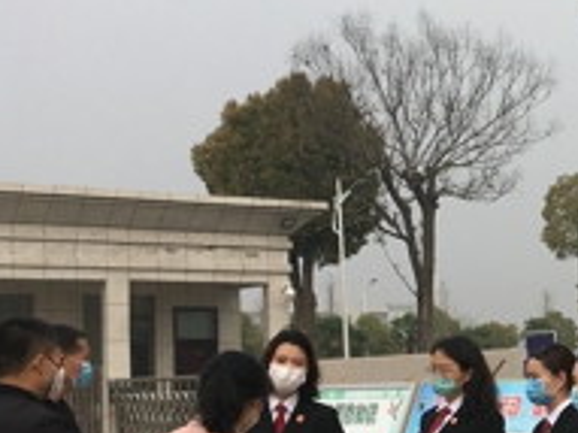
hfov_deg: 19.2
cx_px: 829
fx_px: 1519
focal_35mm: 91
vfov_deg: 16.1
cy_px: 333
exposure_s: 1/1748
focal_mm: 4.15
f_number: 2.2
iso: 25
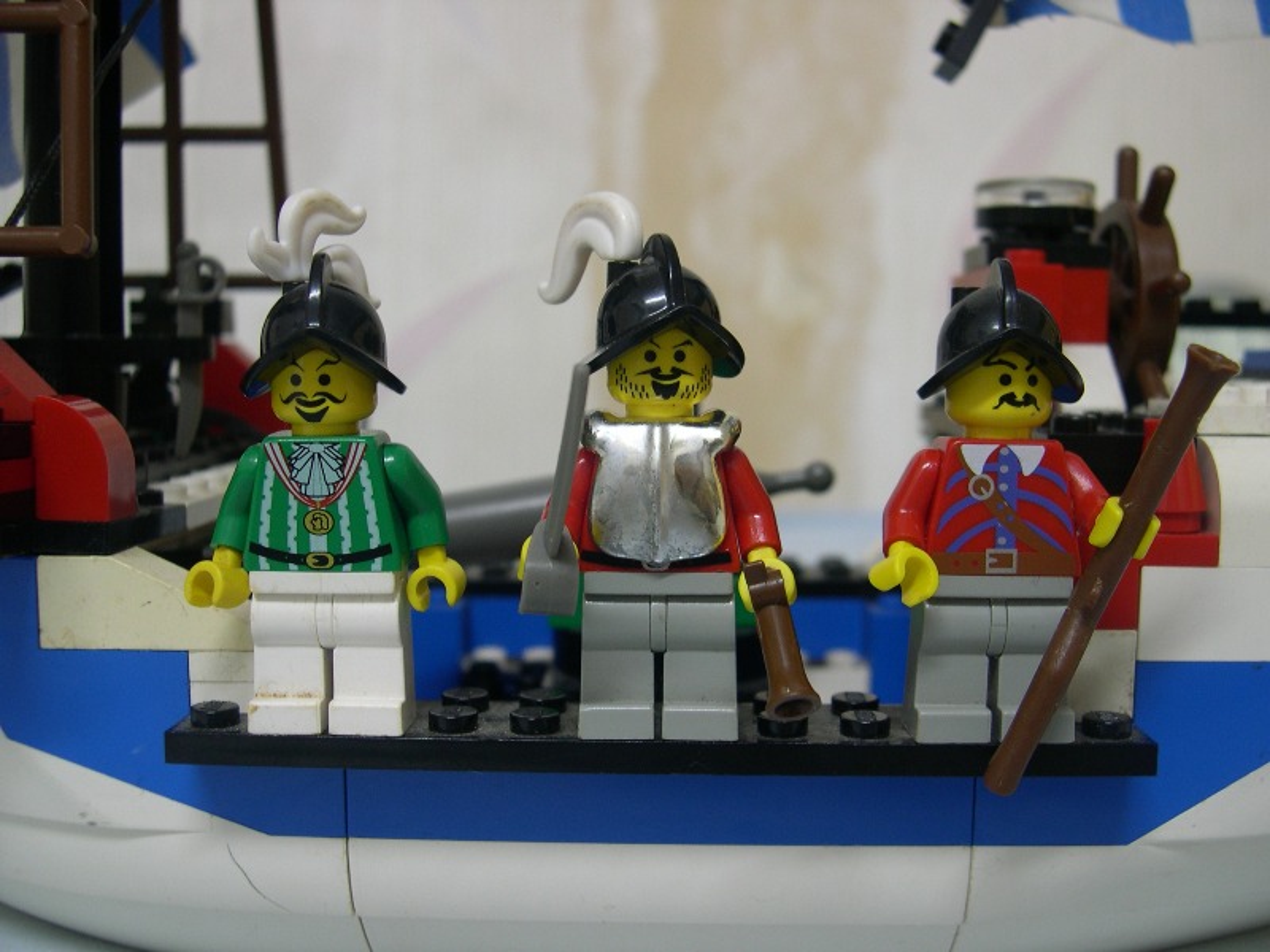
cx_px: 635
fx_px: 1394
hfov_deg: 49.0
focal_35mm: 38
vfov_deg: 37.7
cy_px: 476
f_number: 2.8
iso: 100
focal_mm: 8
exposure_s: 1/12
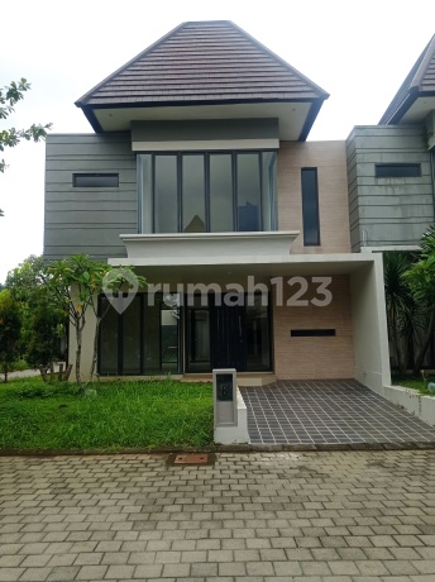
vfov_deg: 63.5
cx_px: 218
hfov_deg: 49.7
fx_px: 470
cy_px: 291
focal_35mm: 28
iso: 102
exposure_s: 1/1996
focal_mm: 4.74
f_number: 1.79
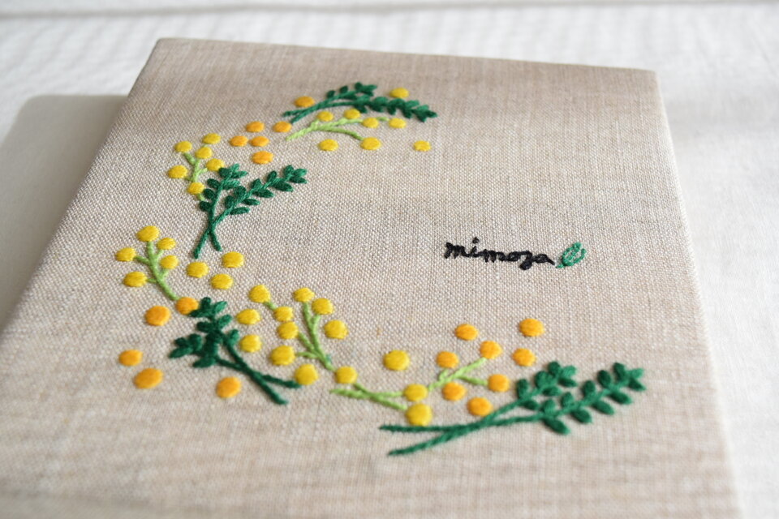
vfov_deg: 33.0
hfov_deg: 47.9
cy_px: 260
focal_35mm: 40
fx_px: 876
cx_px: 390
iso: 1600
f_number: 5.6
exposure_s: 1/1000
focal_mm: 27
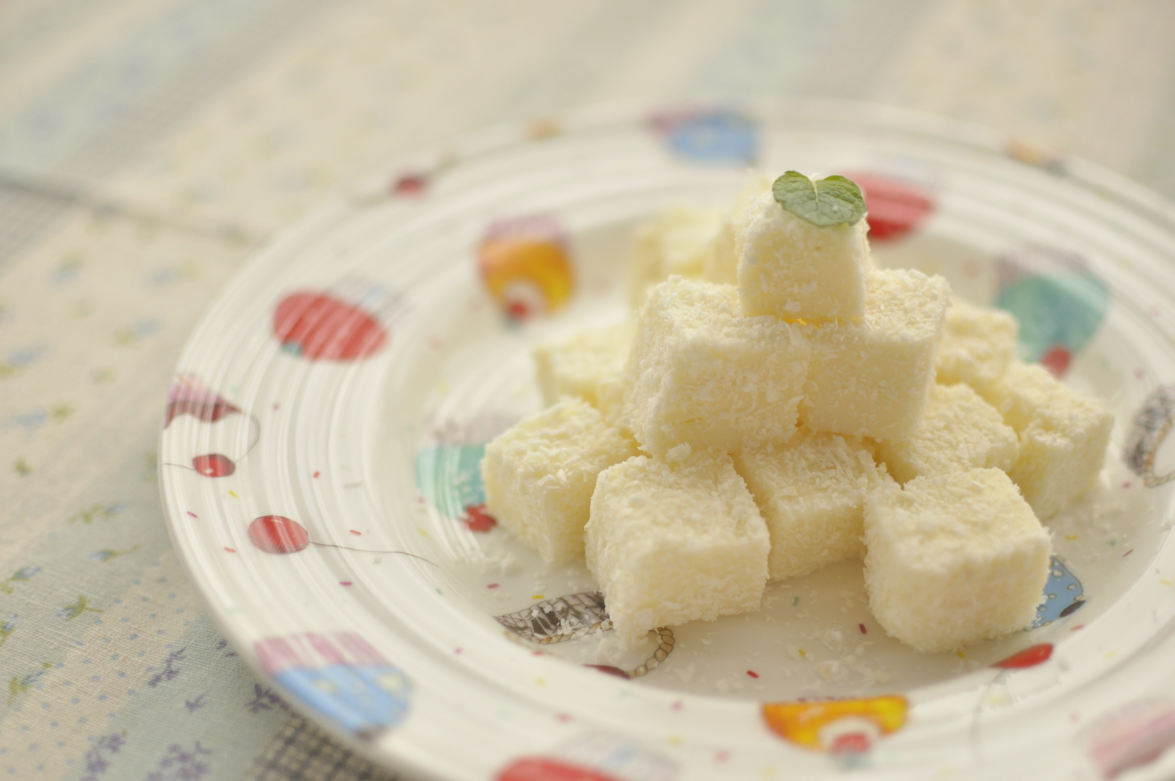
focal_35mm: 52
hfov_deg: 37.9
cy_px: 390
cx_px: 588
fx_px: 1711
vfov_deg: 25.7
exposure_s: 1/4000
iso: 800
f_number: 1.8
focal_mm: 35
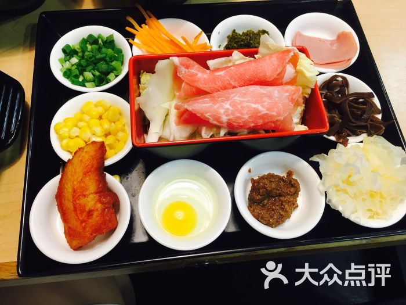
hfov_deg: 61.7
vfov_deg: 48.2
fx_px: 340
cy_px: 152
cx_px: 203
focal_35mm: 29
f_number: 2.2
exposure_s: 1/33
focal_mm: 4.15
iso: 125
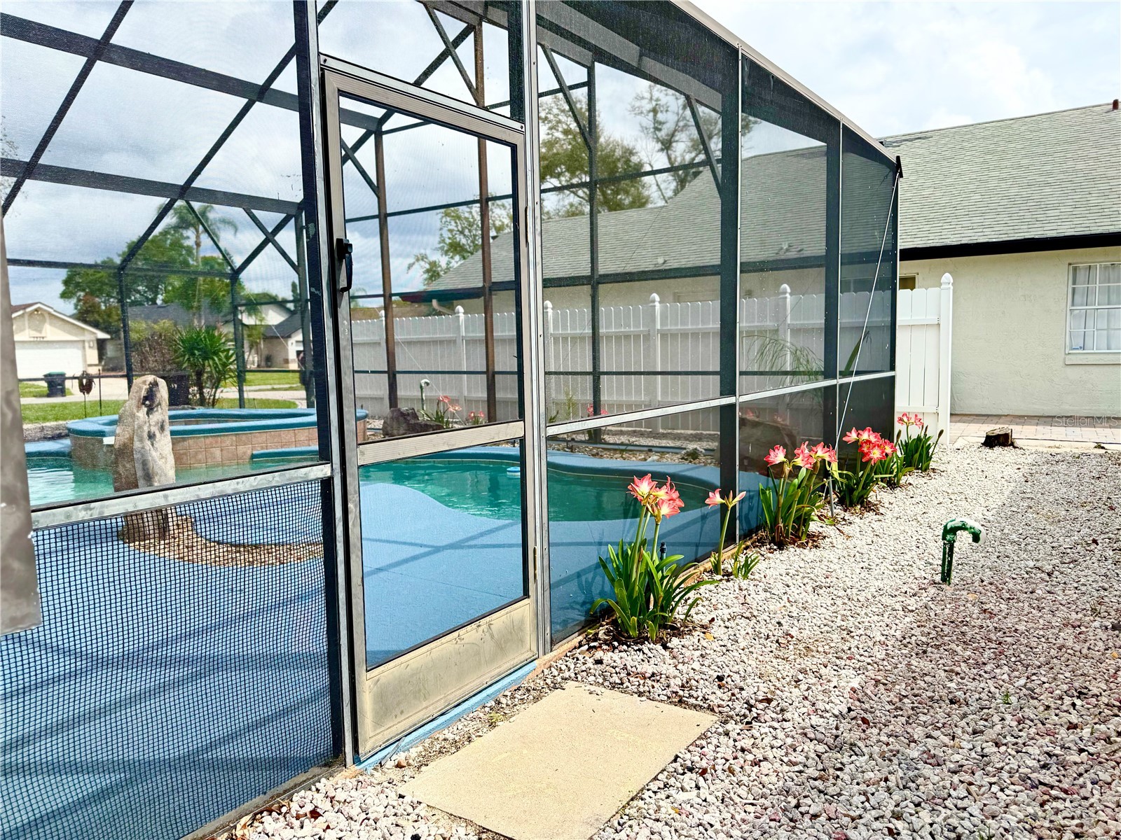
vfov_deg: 56.8
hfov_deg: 71.6
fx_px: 777
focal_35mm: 24
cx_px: 560
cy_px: 420
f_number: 1.78
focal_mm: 6.76
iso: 80
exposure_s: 1/1311
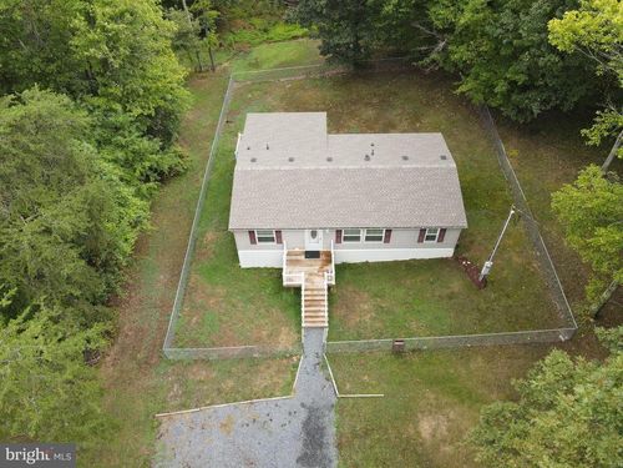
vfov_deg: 56.8
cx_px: 312
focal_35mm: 24
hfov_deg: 71.6
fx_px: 432
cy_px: 234
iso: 100
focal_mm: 4.5
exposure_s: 1/80
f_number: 2.8
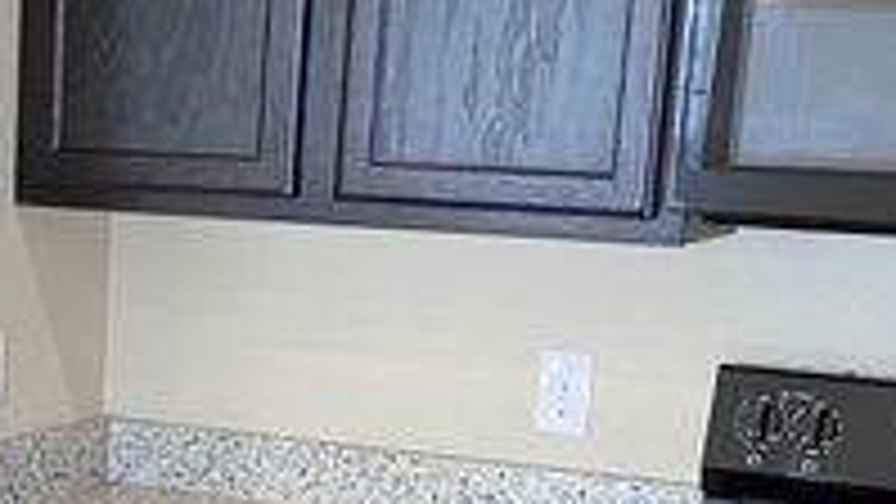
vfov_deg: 13.0
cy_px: 608
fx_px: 2162
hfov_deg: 22.3
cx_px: -50
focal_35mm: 91
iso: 80
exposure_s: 1/60
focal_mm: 4.25
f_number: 1.8
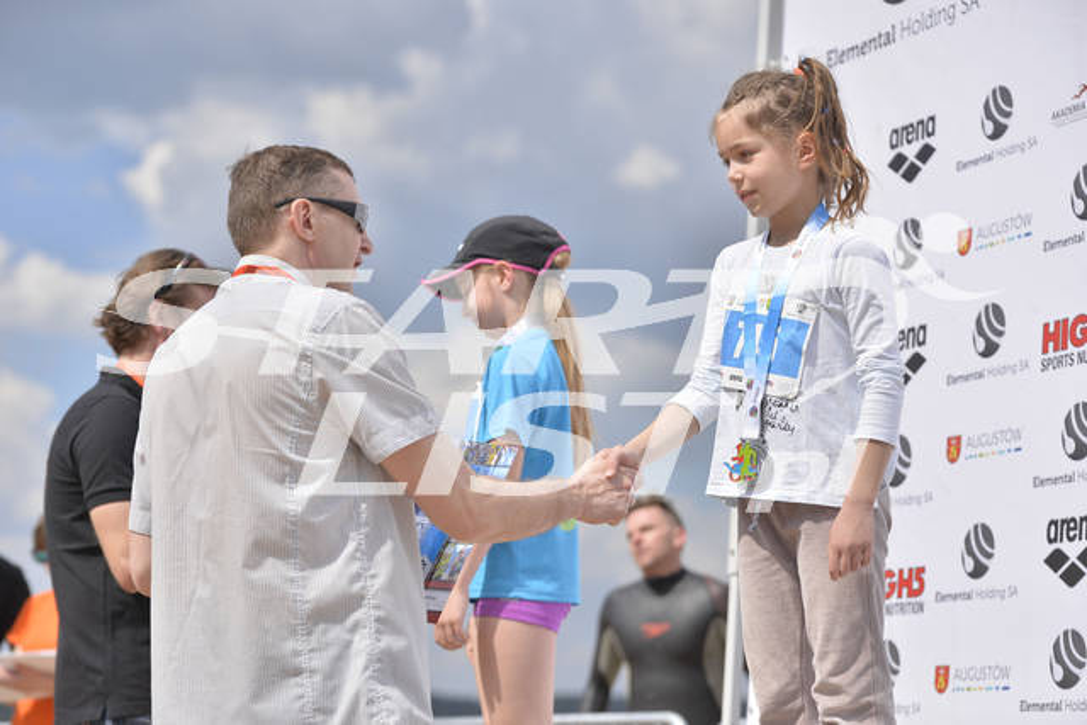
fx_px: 2778
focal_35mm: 92
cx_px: 544
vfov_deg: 14.9
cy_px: 362
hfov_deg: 22.1
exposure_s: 1/4000
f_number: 4
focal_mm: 92
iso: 200
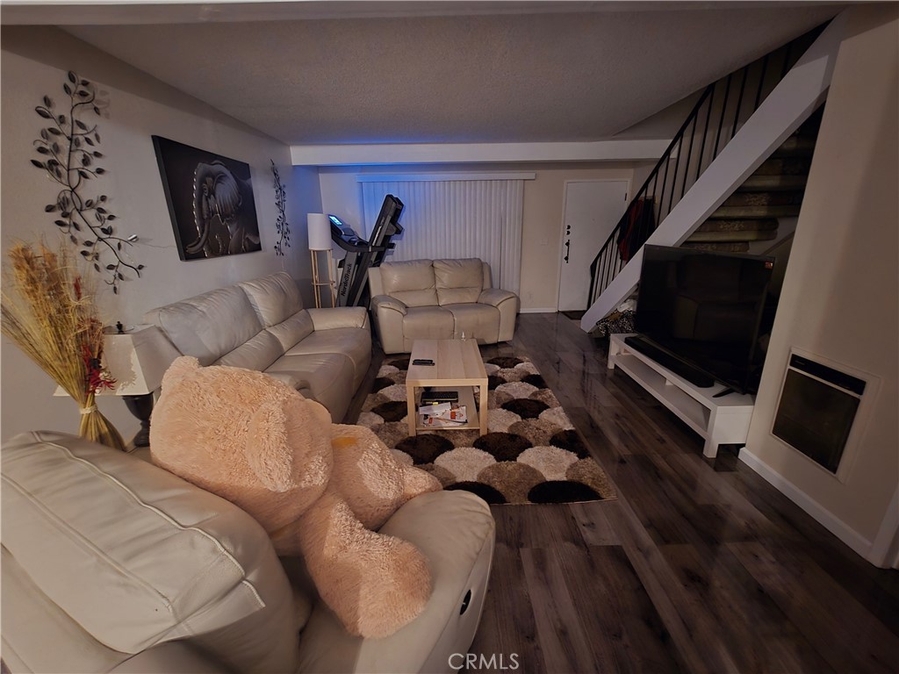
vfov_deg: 89.9
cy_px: 337
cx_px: 450
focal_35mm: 13
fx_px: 338
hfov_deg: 106.2
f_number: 2.2
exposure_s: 1/8
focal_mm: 2.2
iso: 1250
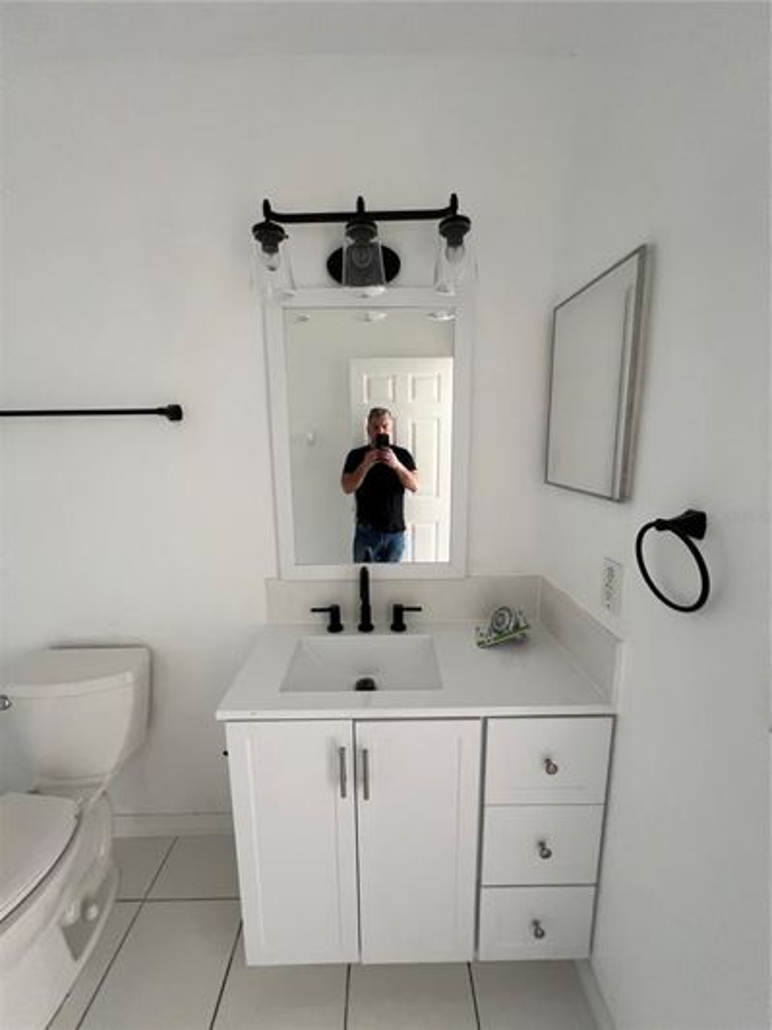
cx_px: 386
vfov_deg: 106.2
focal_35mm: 13
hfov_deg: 89.9
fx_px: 387
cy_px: 515
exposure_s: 1/60
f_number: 1.8
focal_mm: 1.57
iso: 250
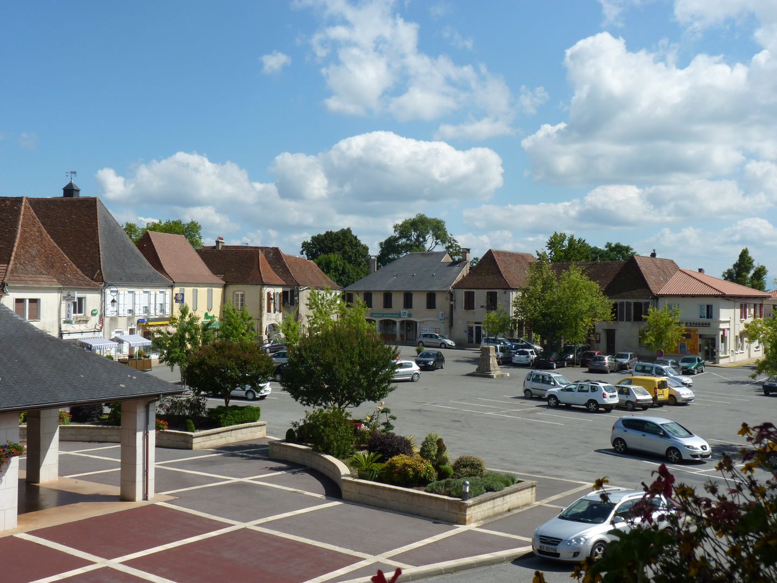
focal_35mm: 44
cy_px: 292
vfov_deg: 32.9
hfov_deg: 42.9
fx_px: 988
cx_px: 388
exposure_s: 1/640
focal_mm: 7.8
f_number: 4.5
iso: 80
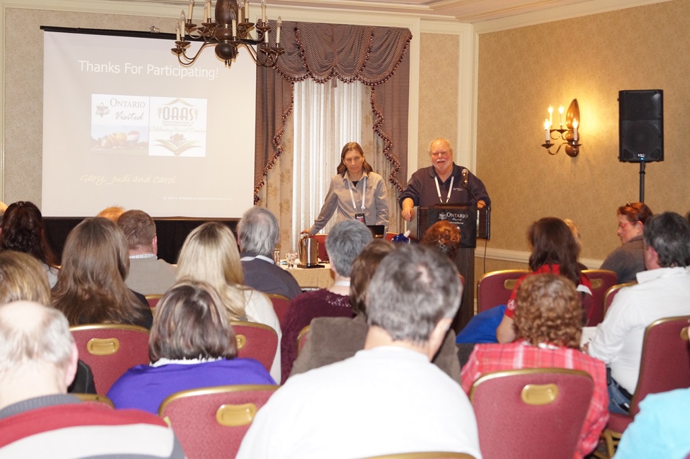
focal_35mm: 68
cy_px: 230
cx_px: 345
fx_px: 1293
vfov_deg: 20.1
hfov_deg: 29.9
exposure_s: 1/60
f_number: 5.6
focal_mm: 45
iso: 1600
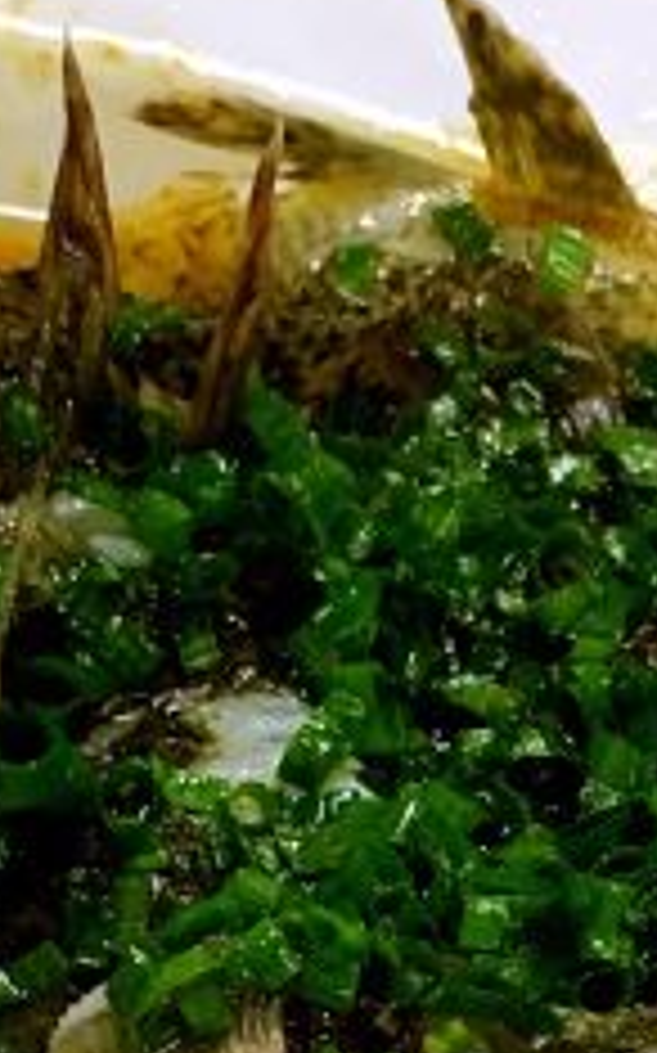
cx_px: 425
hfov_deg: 14.2
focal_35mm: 92
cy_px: 1076
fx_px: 2639
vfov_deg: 21.7
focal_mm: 4.15
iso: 200
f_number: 2.2
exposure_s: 1/20
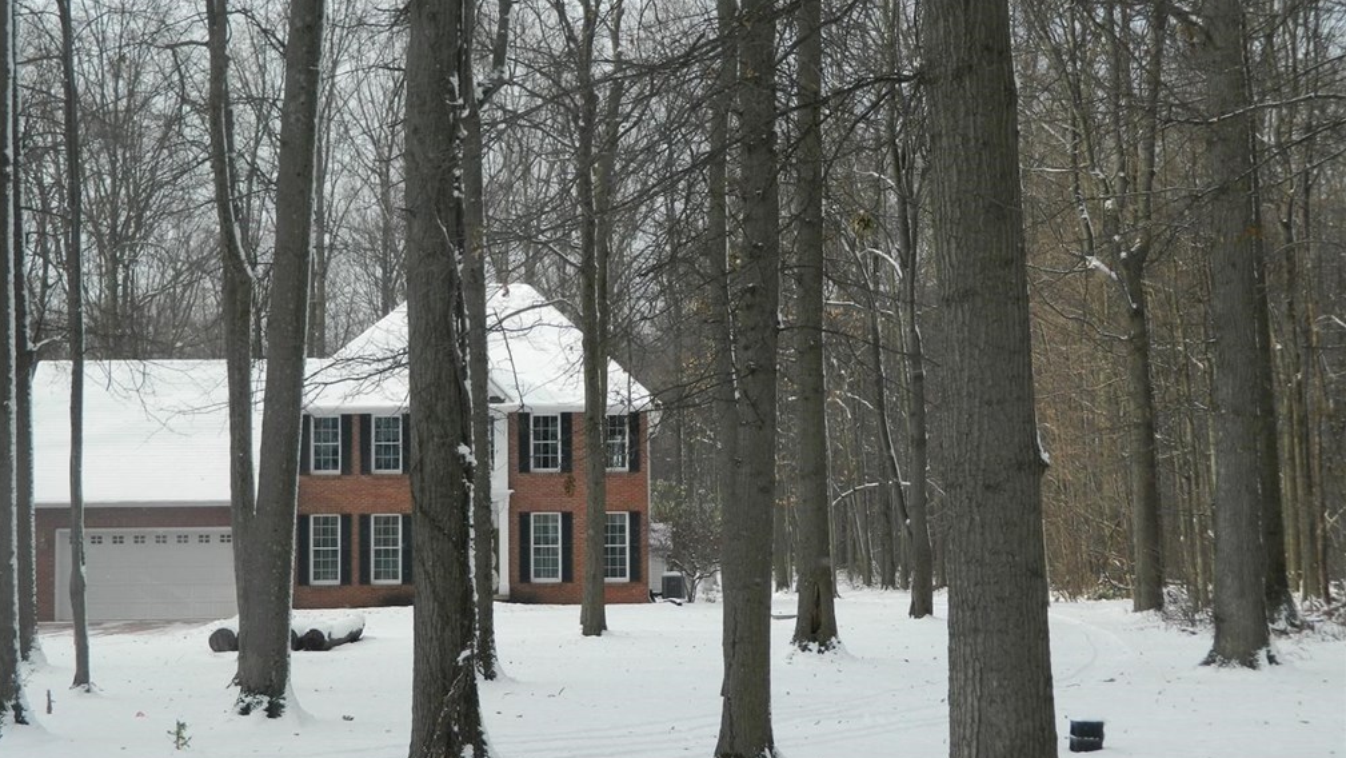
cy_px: 410
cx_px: 664
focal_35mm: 63
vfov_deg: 19.1
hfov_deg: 33.3
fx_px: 2249
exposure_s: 1/500
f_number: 3.8
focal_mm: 10.2
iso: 80
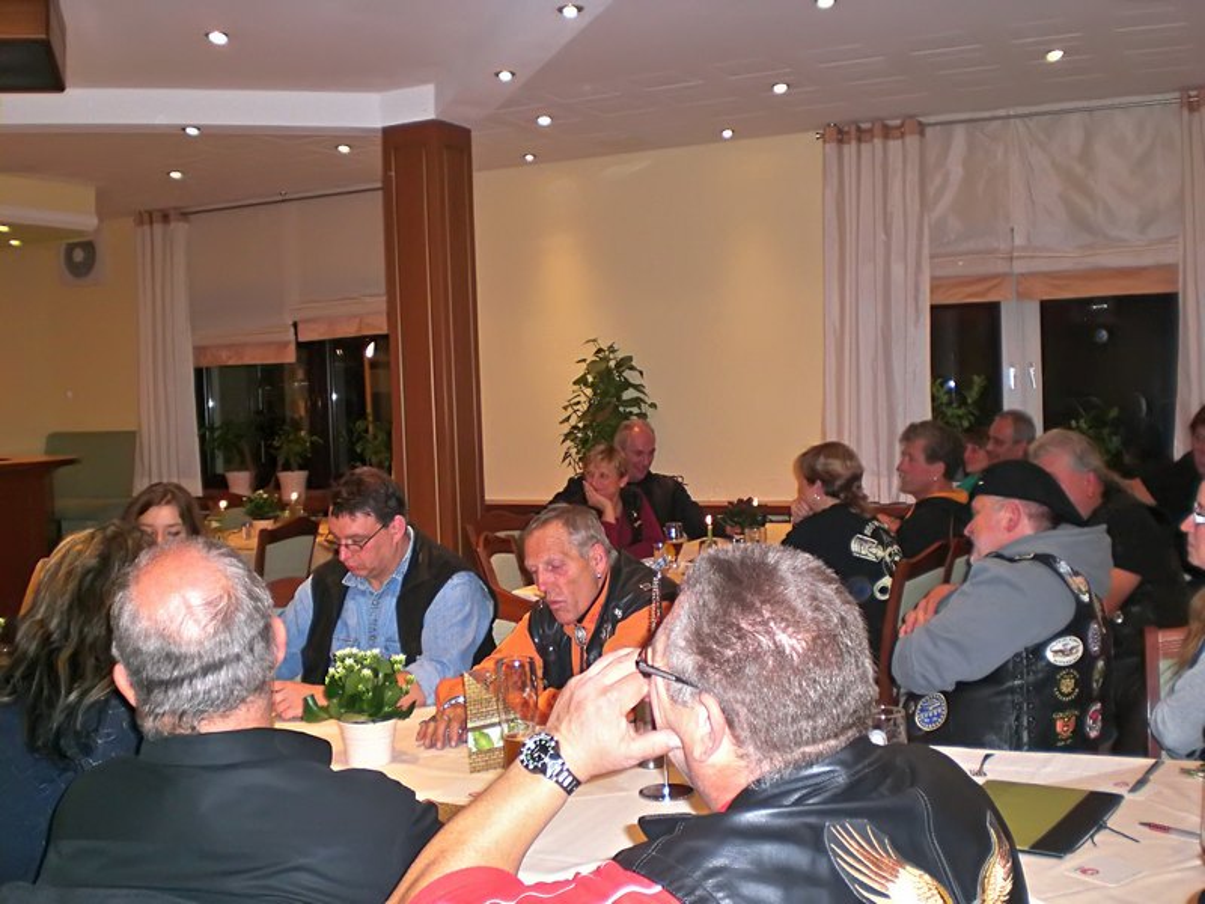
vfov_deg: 37.7
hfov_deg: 49.0
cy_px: 452
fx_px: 1323
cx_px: 602
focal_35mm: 38
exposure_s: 1/60
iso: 200
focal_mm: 6.3
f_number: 3.1
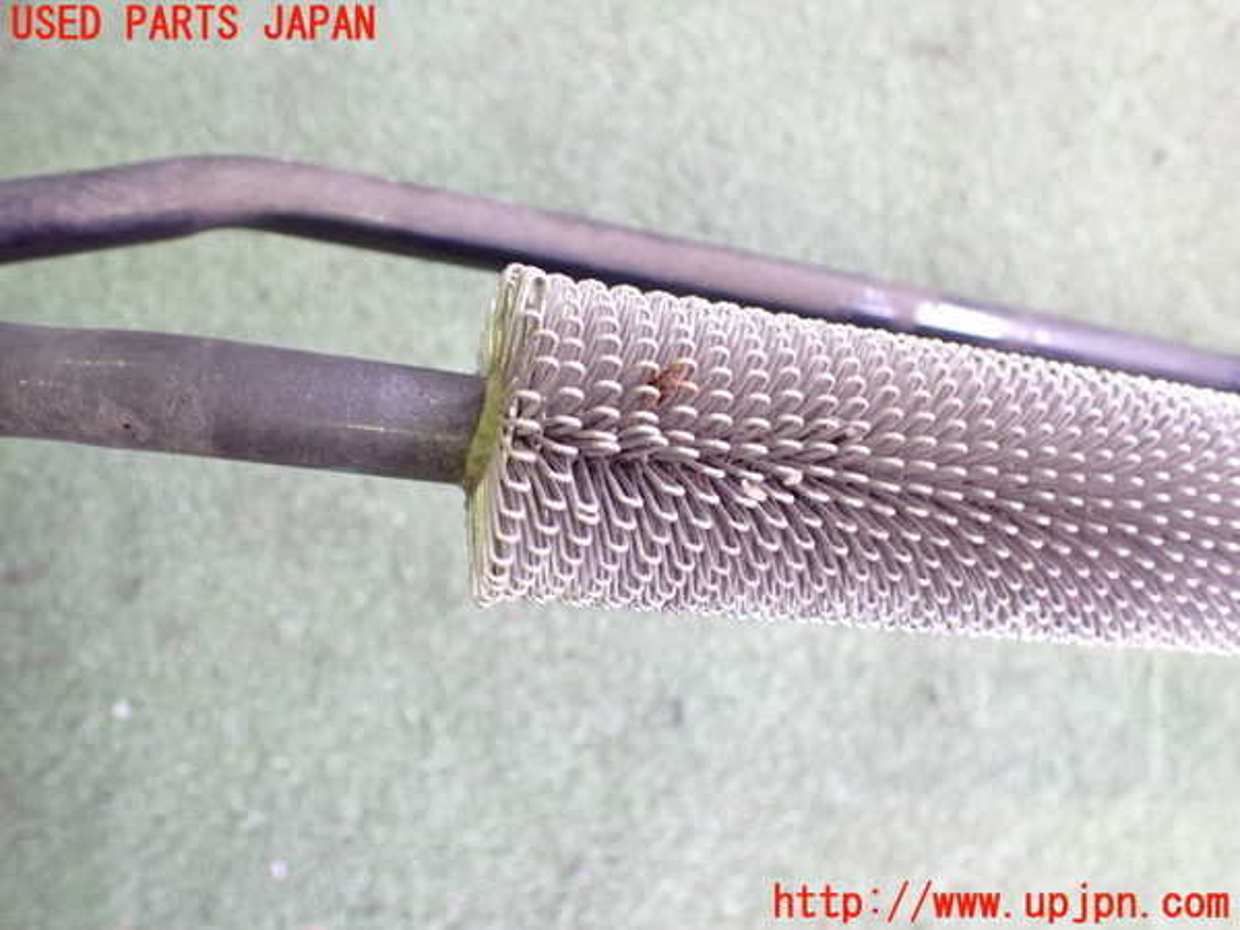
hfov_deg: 60.0
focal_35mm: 30
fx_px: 1075
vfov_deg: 46.8
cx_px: 620
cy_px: 465
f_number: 2.3
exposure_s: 1/40
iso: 800
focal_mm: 5.4
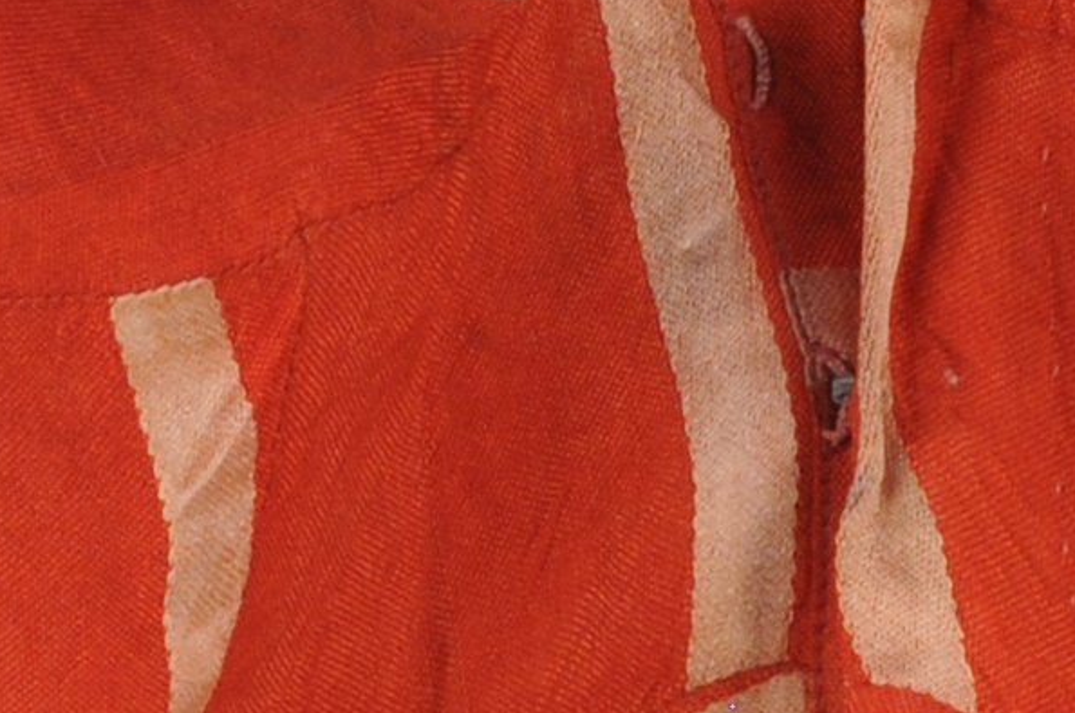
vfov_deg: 1.8
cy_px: -327
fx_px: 22574
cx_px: 858
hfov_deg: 2.7
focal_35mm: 757
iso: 400
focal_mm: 70
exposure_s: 1/6
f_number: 16
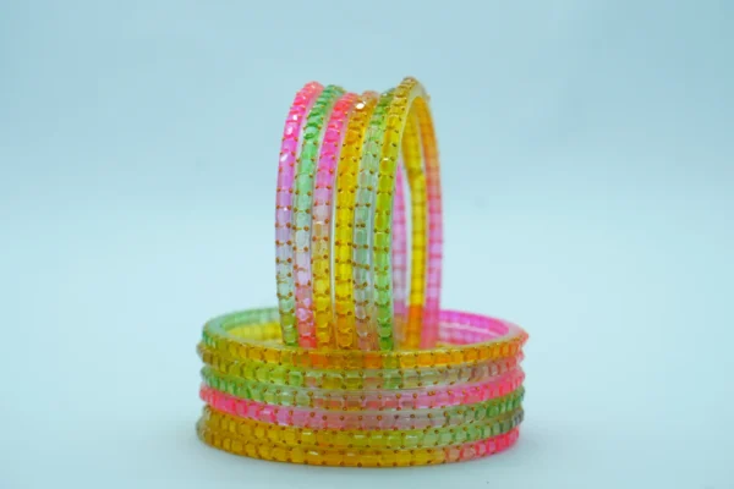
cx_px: 367
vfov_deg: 13.0
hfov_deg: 19.5
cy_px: 244
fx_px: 2141
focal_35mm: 105
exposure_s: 1/250
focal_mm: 70
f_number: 7.1
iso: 640
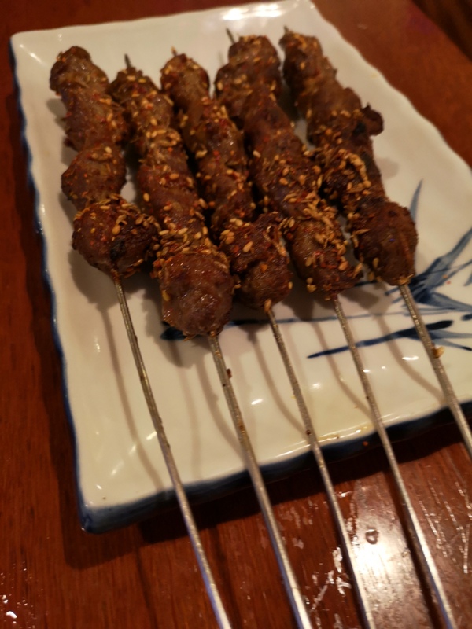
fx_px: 491
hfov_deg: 51.4
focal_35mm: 27
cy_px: 314
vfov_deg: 65.3
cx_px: 236
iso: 500
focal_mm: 3.95
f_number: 1.8
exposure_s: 1/33.3
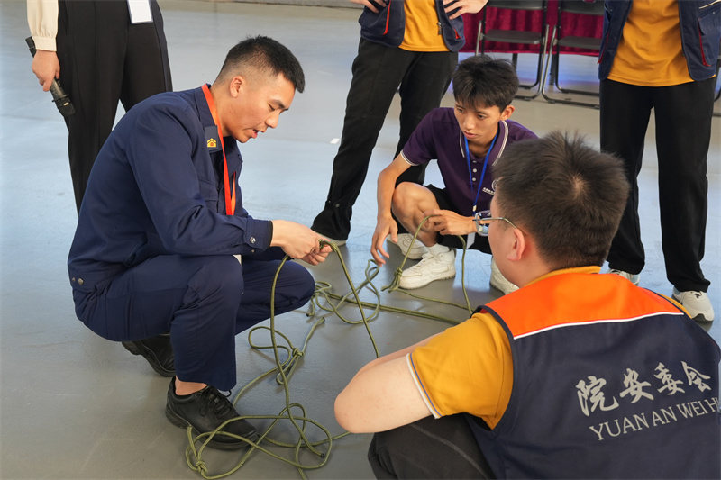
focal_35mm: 41
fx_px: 821
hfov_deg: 47.4
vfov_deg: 32.6
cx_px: 360
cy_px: 240
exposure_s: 1/100
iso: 800
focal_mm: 27.5
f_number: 4
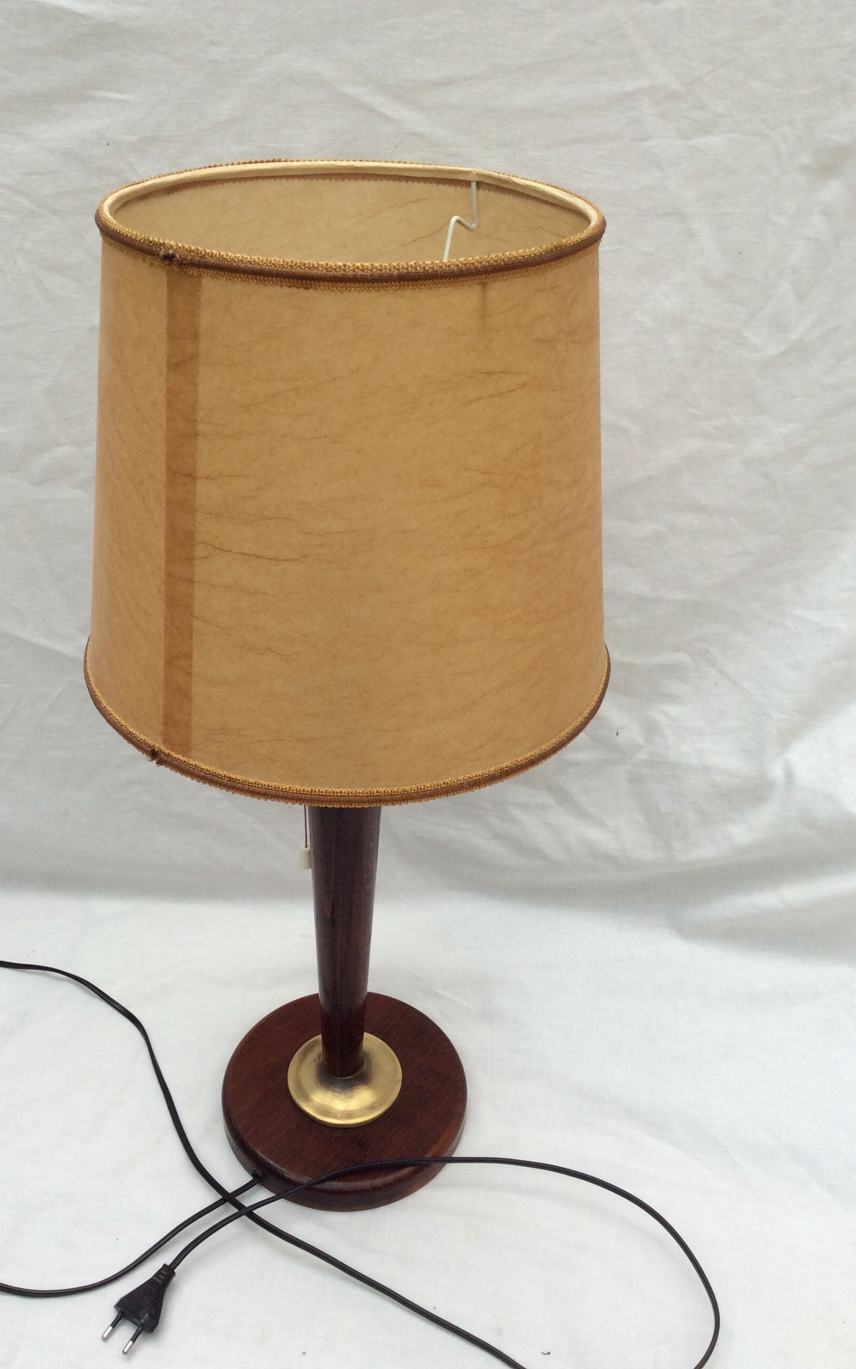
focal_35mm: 34
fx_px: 1269
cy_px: 682
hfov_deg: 37.2
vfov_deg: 56.7
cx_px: 355
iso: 32
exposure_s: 1/283
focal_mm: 3.3
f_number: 2.4
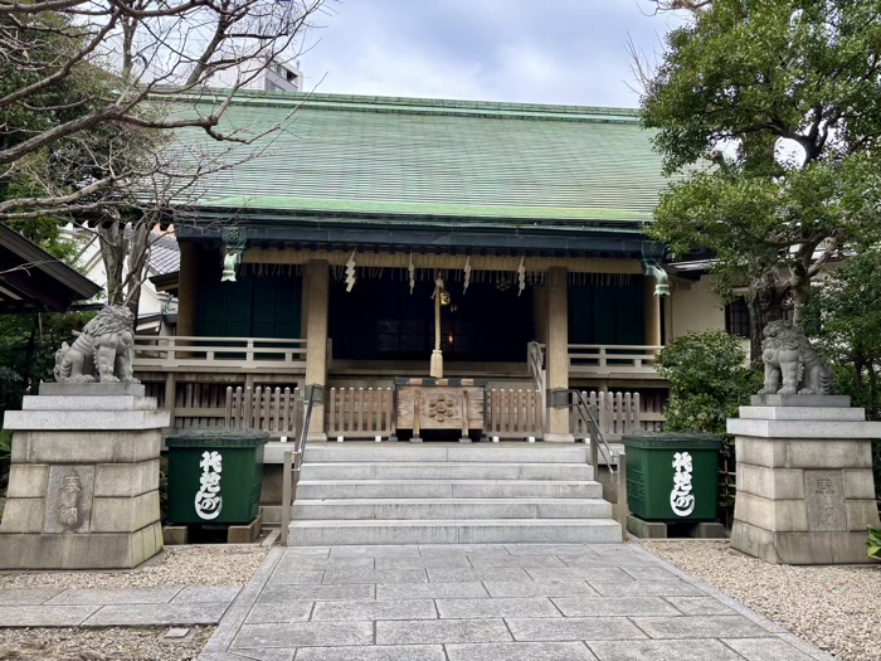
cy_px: 330
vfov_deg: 53.1
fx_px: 662
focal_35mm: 26
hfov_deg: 67.3
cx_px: 440
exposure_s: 1/311
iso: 50
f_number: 1.6
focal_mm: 5.96
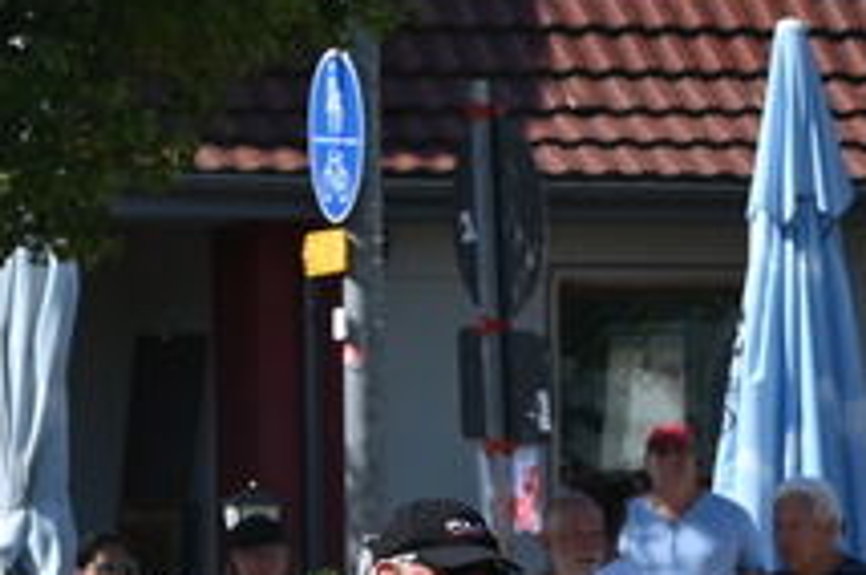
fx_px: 13739
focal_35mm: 572
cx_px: 2007
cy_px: 982
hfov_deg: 3.6
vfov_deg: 2.4
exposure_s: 1/250
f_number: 14
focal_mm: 102
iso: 250
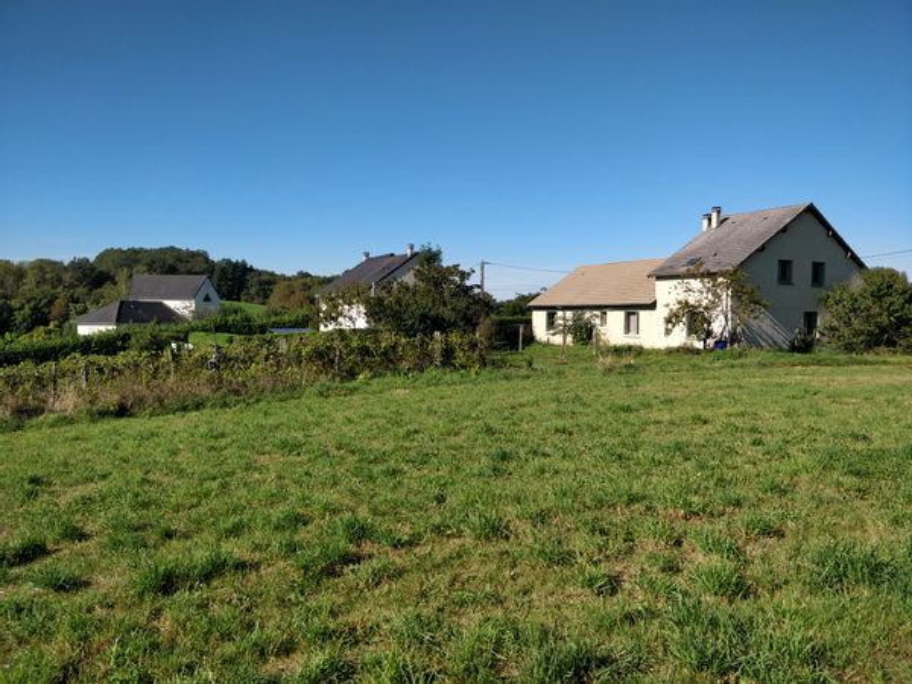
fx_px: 632
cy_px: 342
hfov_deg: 71.6
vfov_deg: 56.8
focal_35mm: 24
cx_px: 456
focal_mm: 4.1
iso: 100
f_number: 1.7
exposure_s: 1/1692
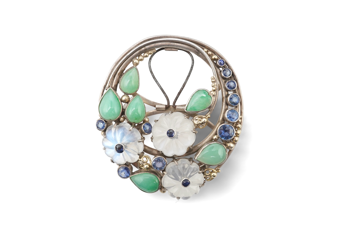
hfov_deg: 43.6
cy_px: 118
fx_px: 441
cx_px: 176
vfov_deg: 29.9
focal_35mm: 45
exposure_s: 1/125
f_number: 16
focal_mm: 30
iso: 640
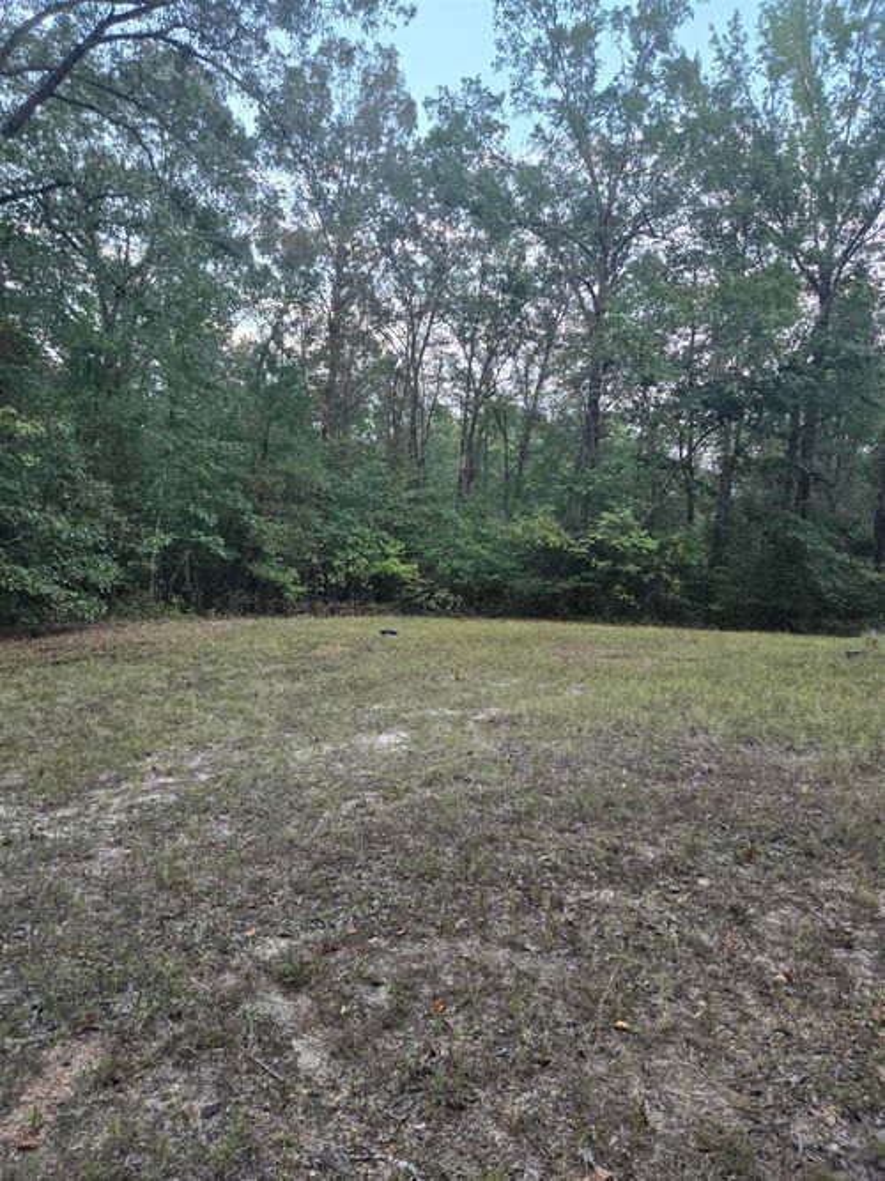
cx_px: 442
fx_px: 784
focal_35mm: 23
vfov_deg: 73.9
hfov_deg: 58.9
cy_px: 590
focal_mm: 5.4
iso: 160
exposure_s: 1/120
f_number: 1.8
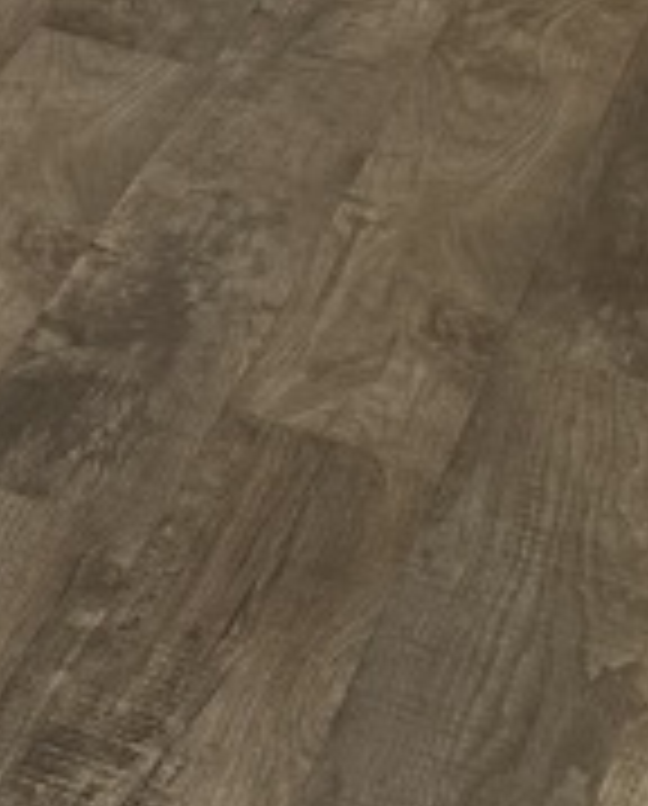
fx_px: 3369
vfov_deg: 11.7
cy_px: -968
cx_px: -950
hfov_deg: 9.6
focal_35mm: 141
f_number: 1.78
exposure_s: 1/165
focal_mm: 6.76
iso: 80
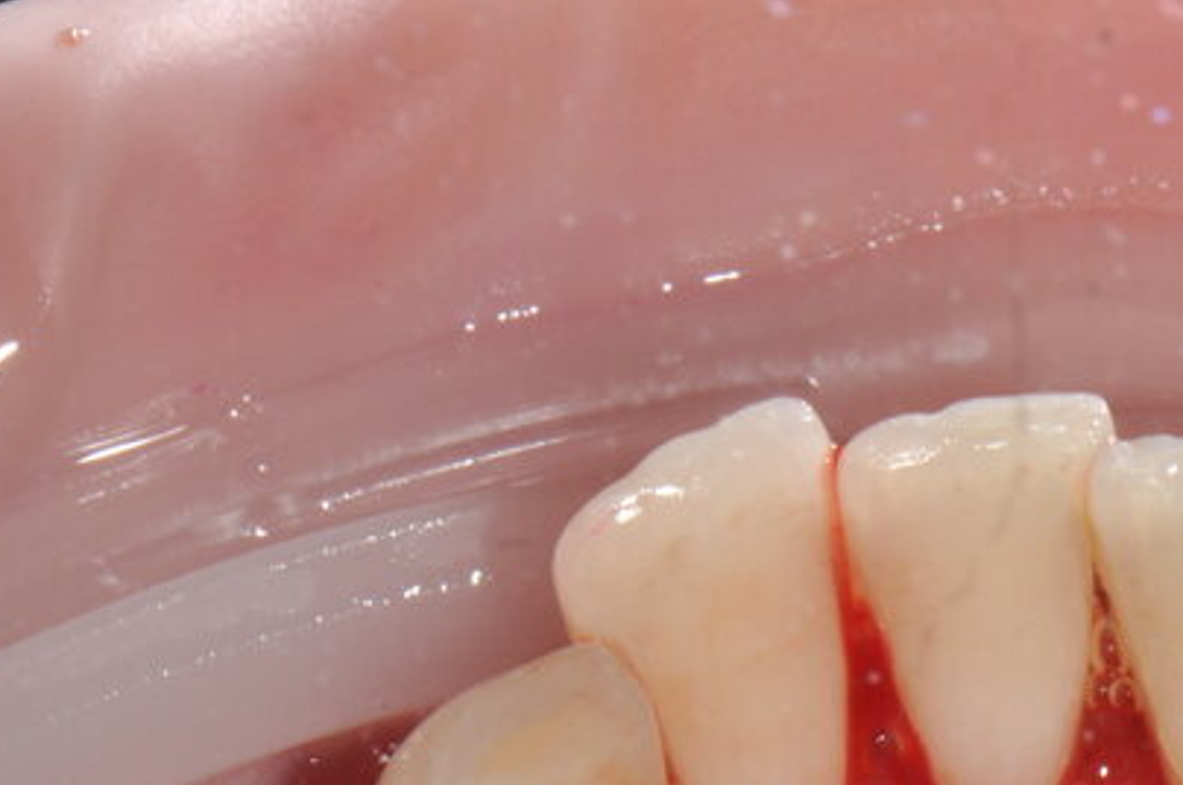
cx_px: 1284
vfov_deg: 3.9
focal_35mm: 353
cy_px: 505
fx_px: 11585
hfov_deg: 5.8
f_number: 36
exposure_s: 1/125
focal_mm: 105
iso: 200
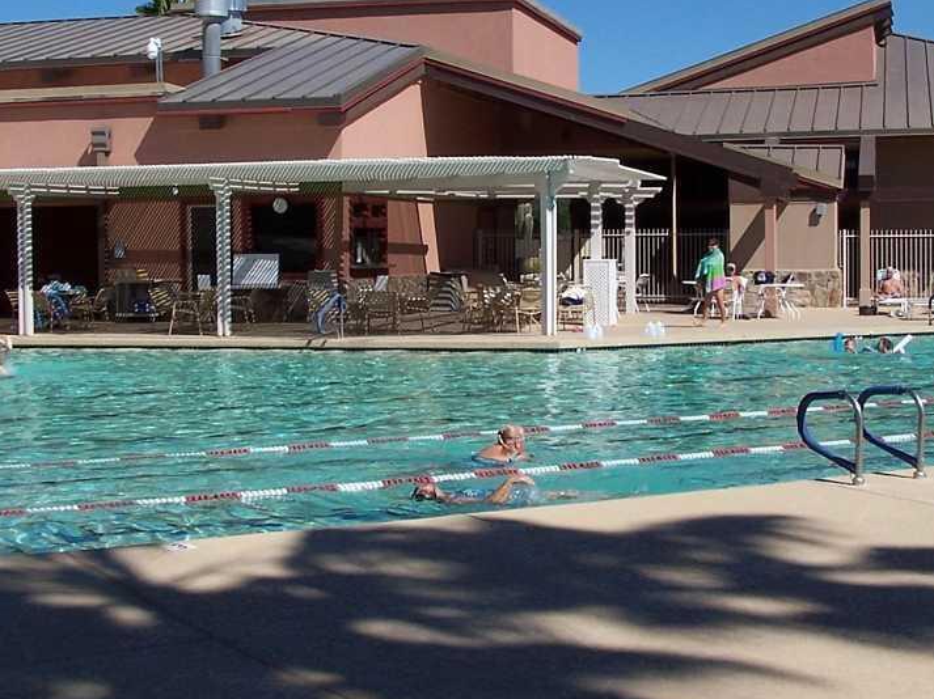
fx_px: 1726
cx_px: 503
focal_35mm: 64
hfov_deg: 30.3
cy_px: 335
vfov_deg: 22.9
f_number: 5.6
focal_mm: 6.3
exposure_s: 1/500
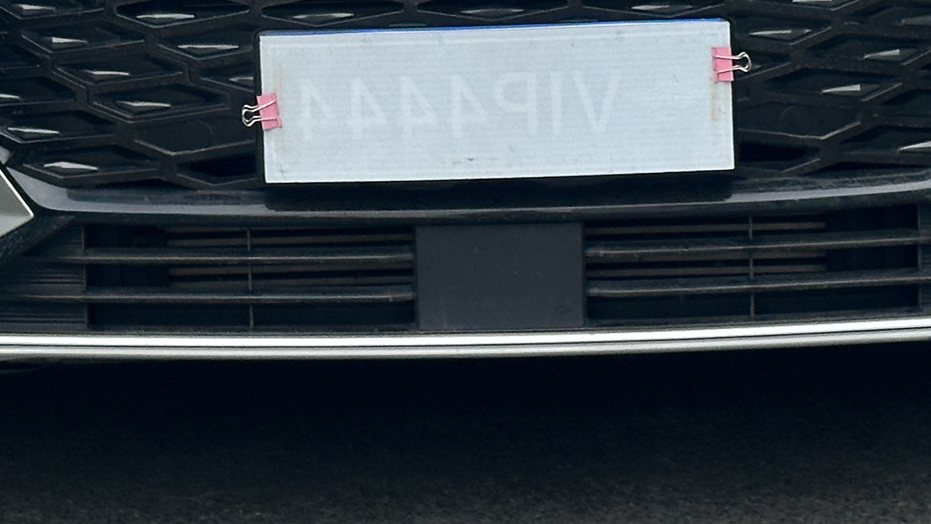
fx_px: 3802
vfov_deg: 7.8
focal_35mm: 154
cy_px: -209
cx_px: 367
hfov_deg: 14.0
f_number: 1.78
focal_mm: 6.86
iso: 64
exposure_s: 1/1414
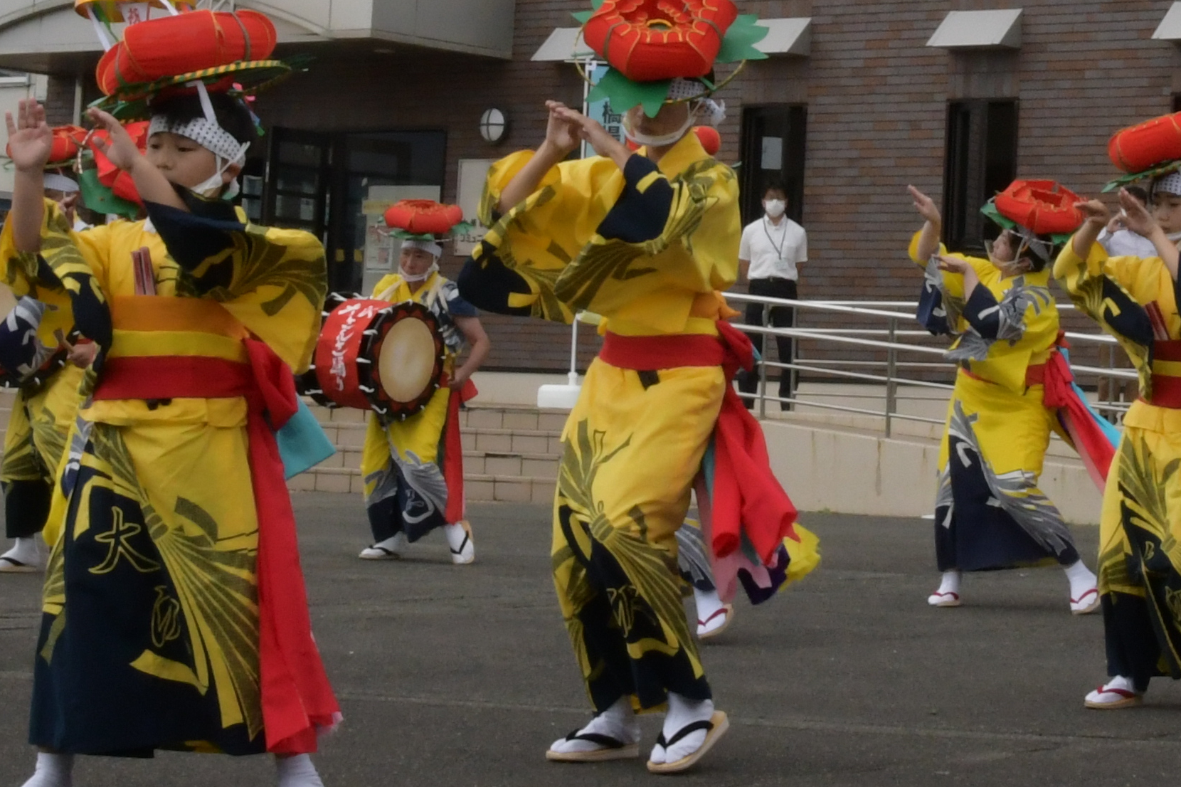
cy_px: -152
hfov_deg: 19.2
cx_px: 926
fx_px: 3466
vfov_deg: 12.6
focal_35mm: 106
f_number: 22
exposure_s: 1/500
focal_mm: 21
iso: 1250
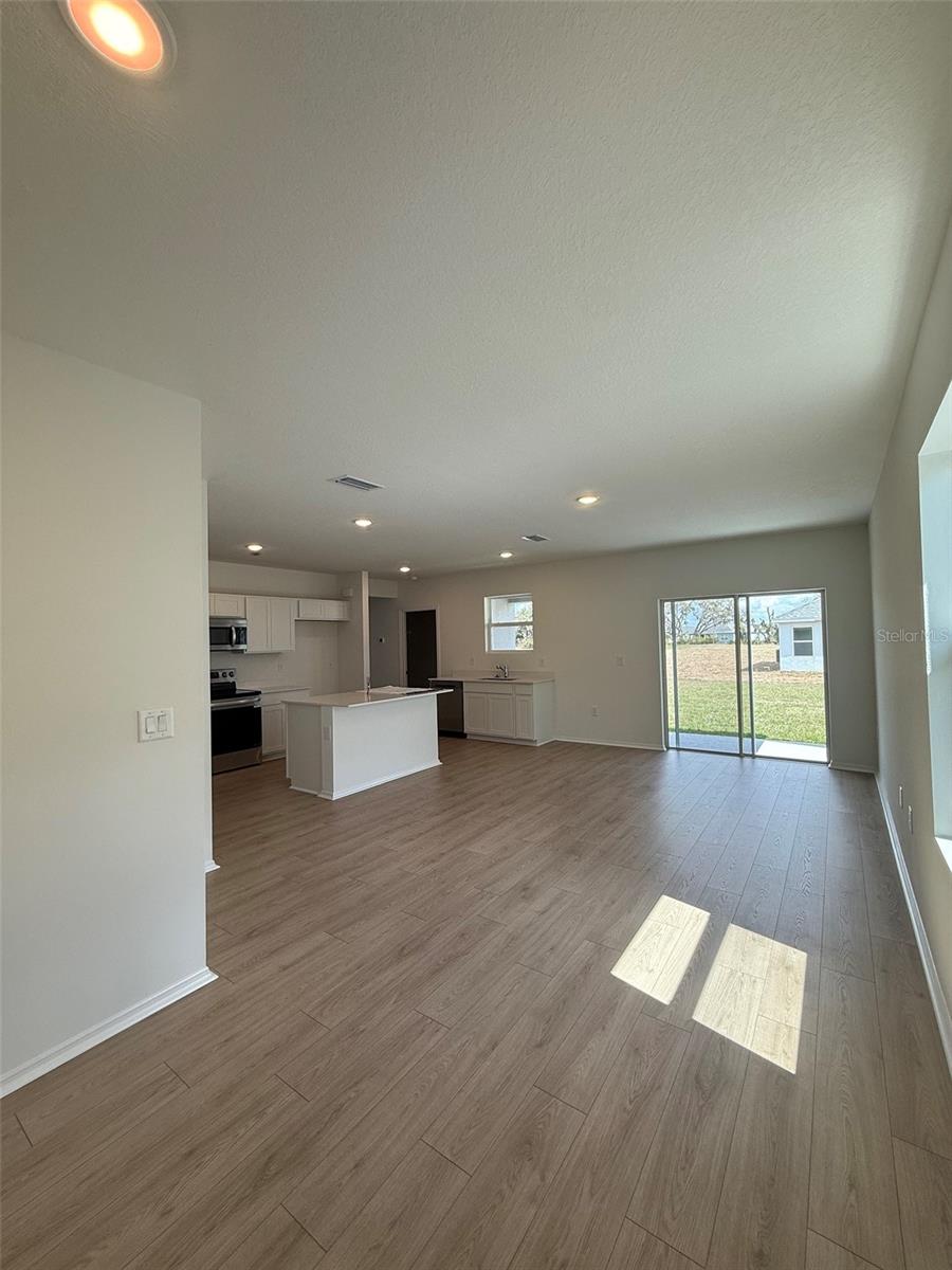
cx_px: 476
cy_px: 635
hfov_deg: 85.7
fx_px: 513
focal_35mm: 14
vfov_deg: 102.1
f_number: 2.2
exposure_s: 1/156
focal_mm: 2.22
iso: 64
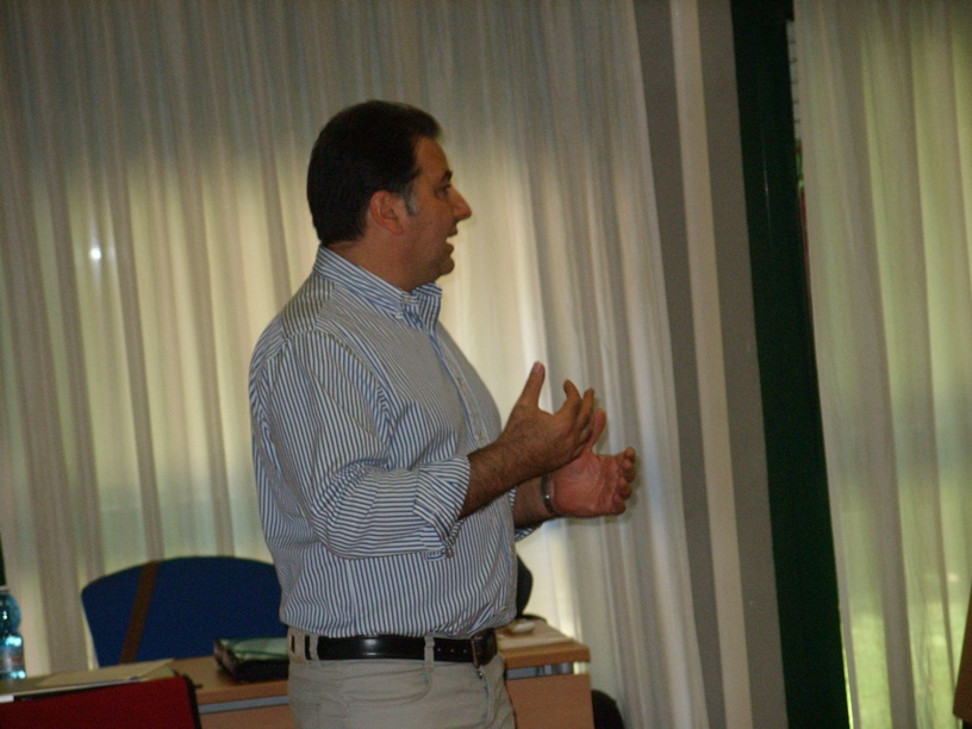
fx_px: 3875
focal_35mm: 138
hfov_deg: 14.3
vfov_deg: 10.7
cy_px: 364
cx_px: 486
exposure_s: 1/148
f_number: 3.8
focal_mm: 28.5
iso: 400
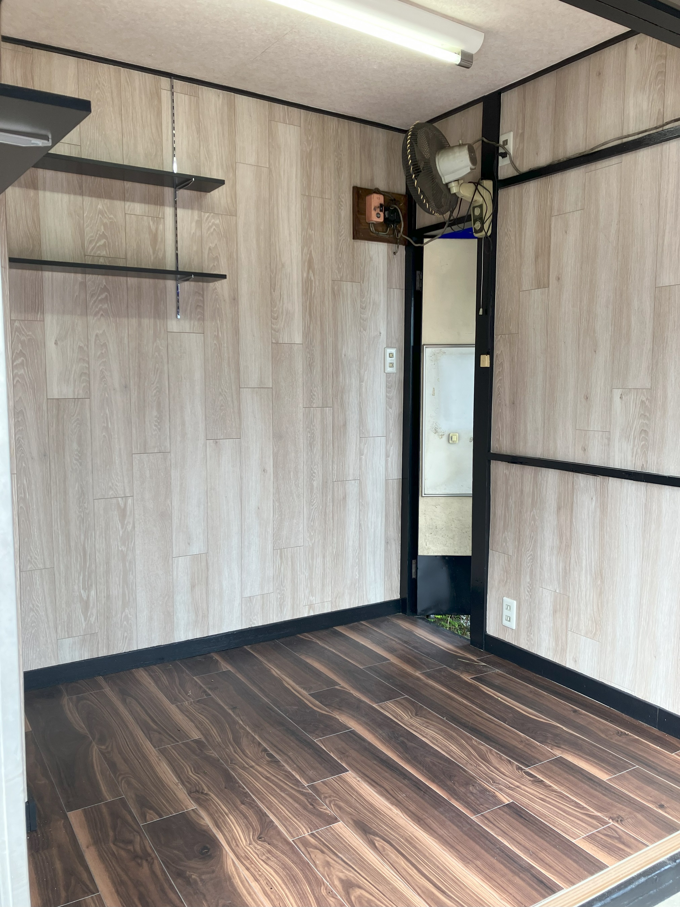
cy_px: 454
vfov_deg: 63.4
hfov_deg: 49.8
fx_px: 733
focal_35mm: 28
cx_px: 340
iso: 32
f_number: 1.8
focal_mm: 3.99
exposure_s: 1/100
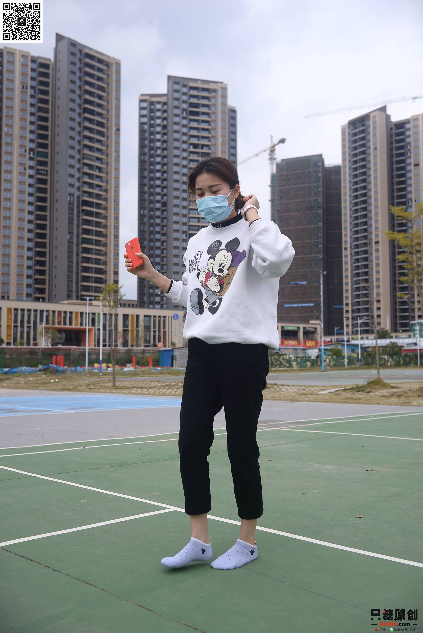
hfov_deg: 37.9
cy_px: 316
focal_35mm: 35
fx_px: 616
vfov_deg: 54.4
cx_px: 212
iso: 125
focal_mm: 35
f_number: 5.6
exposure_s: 1/640
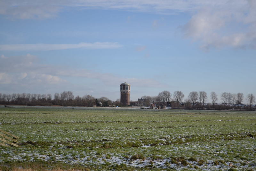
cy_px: 86
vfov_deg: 16.5
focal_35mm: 82
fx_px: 587
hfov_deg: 24.6
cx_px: 128
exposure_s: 1/1000
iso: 200
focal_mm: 55
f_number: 5.6
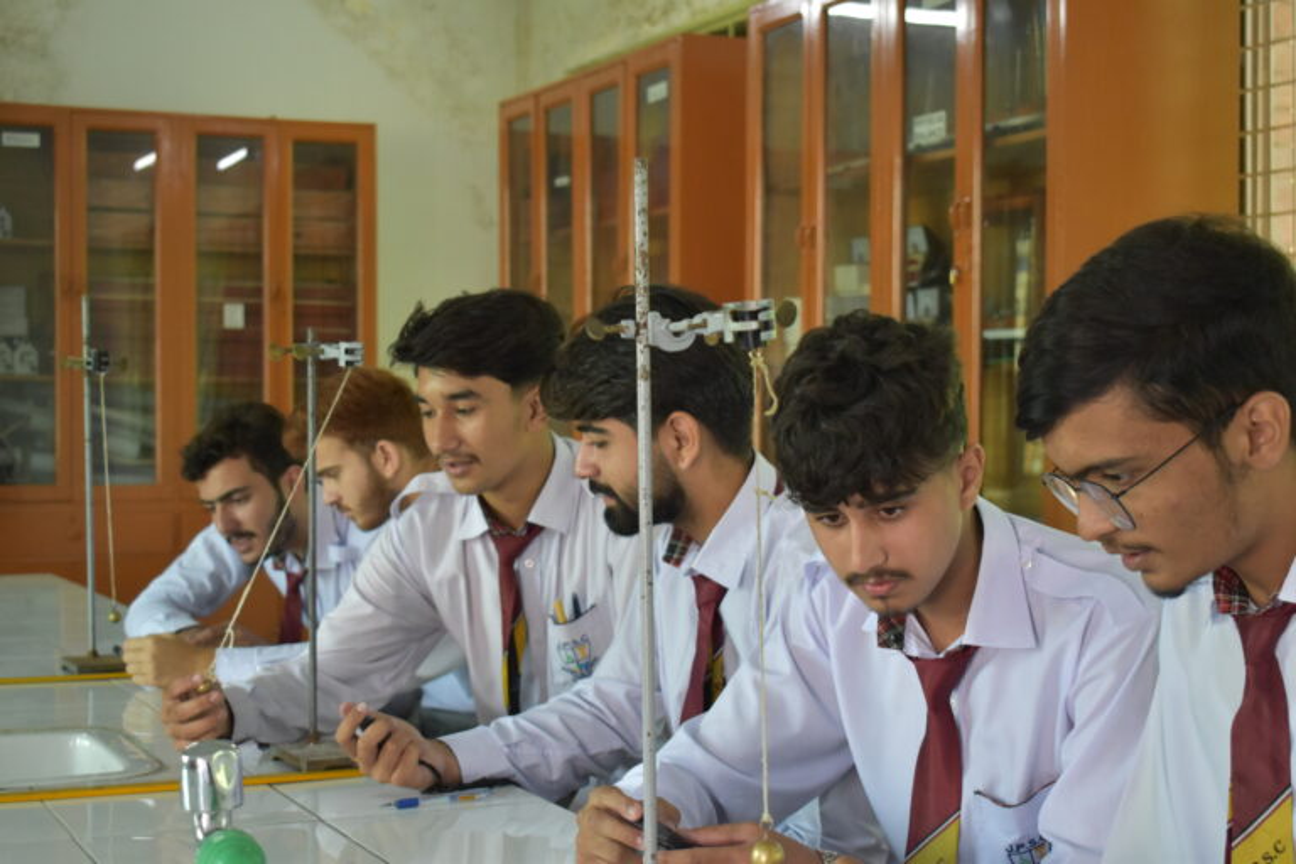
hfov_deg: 35.1
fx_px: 2052
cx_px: 648
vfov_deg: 23.8
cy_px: 432
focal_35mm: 57
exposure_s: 1/125
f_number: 4.8
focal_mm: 38
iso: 1400
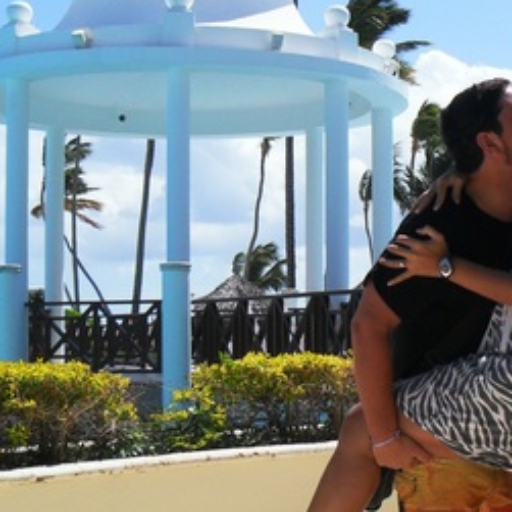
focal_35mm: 79
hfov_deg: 21.7
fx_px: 1322
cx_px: 398
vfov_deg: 21.9
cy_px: 263
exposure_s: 1/350
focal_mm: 6.3
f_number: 7.6
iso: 80
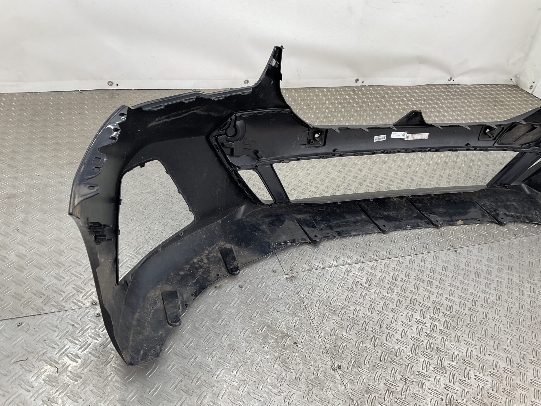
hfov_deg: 61.7
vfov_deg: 48.2
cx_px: 270
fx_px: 453
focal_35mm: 29
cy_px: 203
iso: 25
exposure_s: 1/100
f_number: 1.8
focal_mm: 3
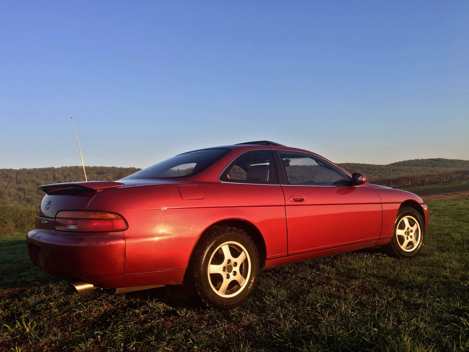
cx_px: 234
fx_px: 393
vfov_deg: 48.2
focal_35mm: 29
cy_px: 176
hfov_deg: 61.7
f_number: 2.2
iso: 25
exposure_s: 1/379
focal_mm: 4.15
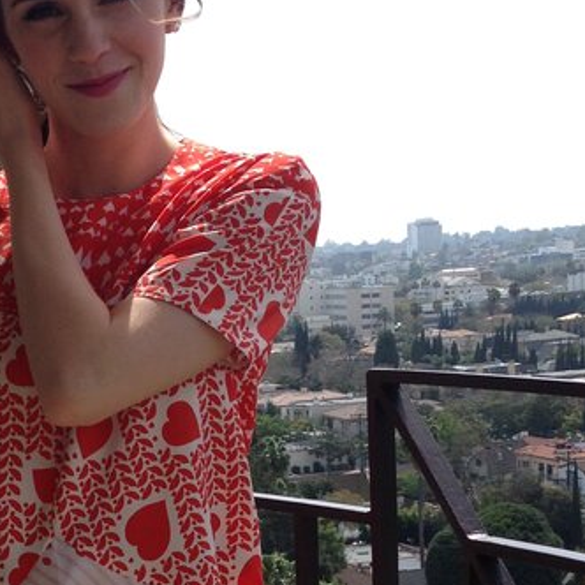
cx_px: 137
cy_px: 618
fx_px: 1816
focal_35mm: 95
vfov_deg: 17.7
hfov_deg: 18.2
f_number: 2.4
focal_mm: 4.12
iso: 50
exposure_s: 1/1323
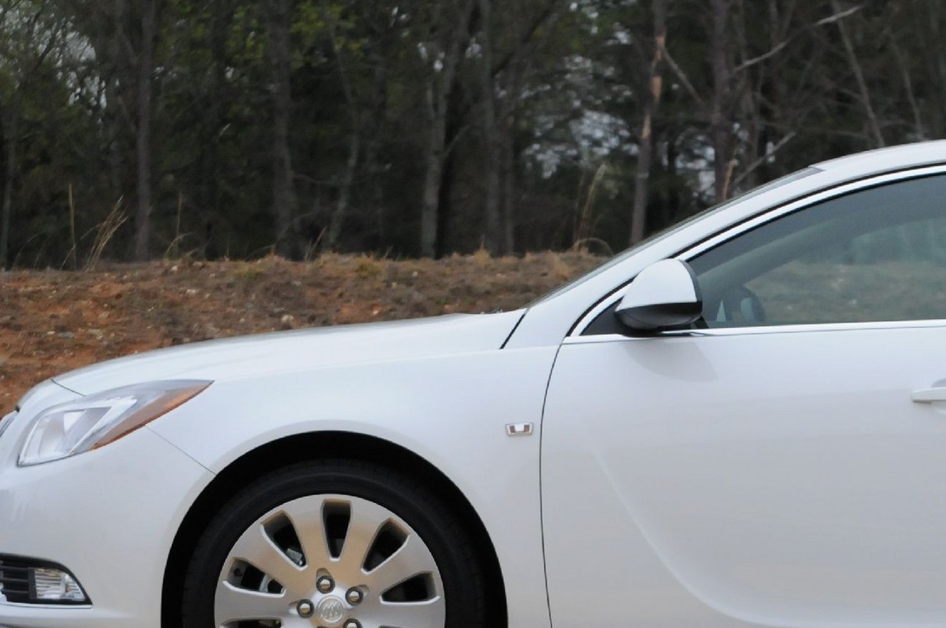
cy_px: 445
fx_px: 4964
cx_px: 978
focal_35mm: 189
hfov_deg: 10.8
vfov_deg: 7.2
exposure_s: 1/1600
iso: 1000
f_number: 5.6
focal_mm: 55
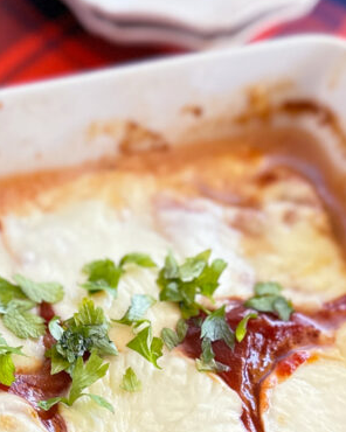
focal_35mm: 76
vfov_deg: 24.0
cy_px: 433
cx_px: 26
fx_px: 973
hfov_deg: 19.7
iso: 160
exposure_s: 1/121
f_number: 1.78
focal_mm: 6.86
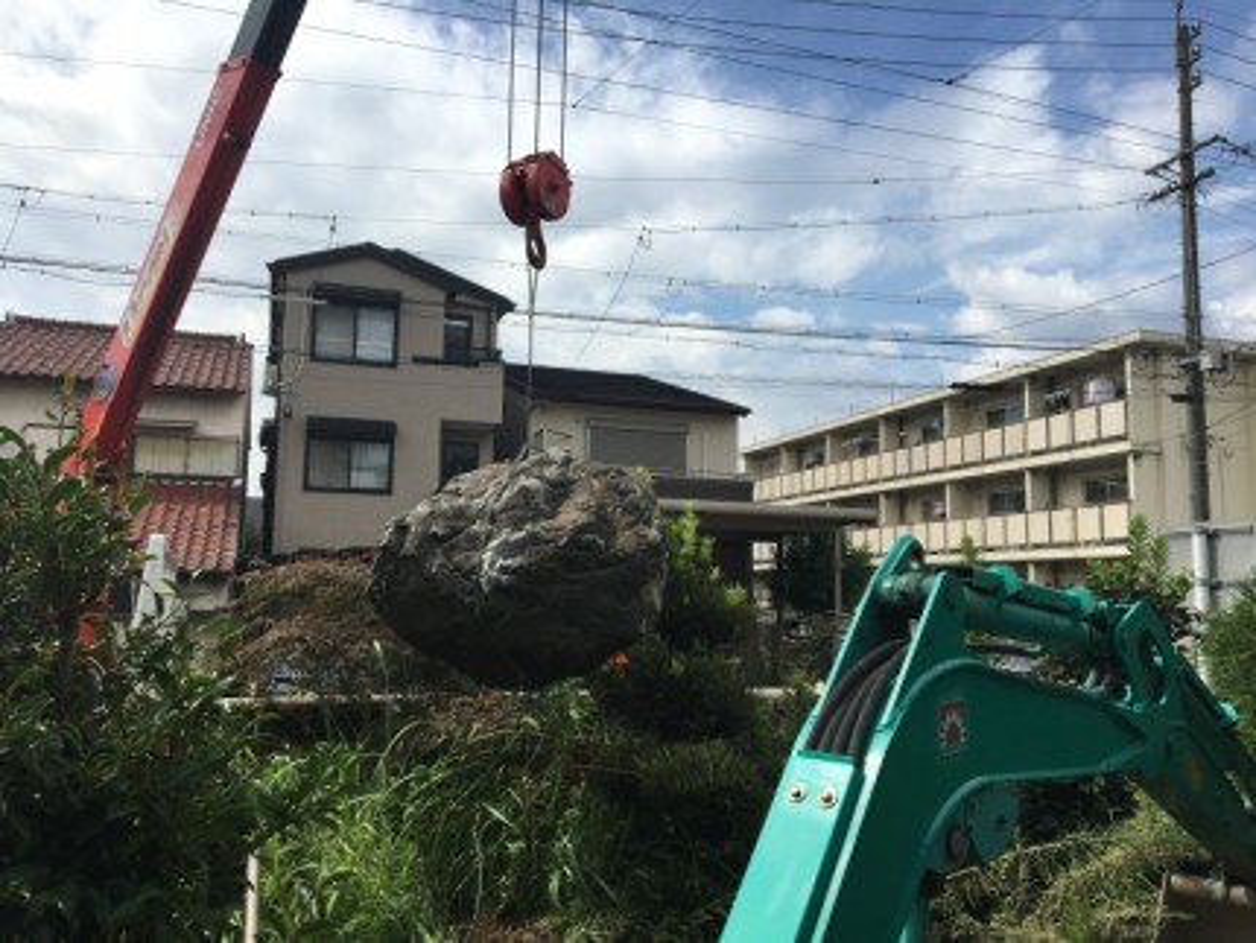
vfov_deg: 48.3
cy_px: 472
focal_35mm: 29
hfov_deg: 61.6
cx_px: 628
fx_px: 1053
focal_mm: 4.15
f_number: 2.2
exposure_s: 1/1972
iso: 25
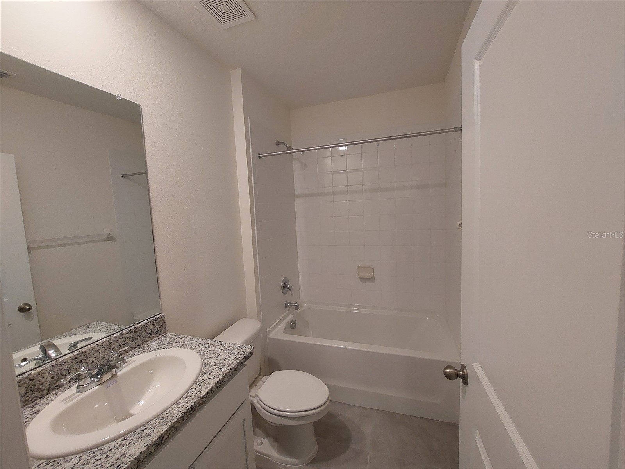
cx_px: 312
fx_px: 235
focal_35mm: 13
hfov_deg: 106.2
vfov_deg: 89.9
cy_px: 234
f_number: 2.2
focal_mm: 1.74
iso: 160
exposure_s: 1/60
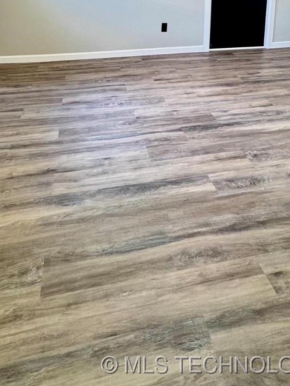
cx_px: 139
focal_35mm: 28
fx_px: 313
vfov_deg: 51.2
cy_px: 2
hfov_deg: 49.7
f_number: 2.2
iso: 200
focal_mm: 2.22
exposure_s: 1/60
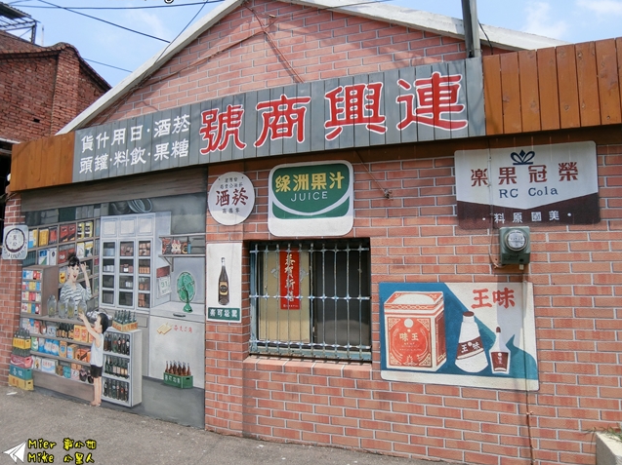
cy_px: 228
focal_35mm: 22
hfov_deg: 76.4
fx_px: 395
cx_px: 324
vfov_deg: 61.0
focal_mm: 4.58
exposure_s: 1/1250
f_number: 2.8
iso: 80
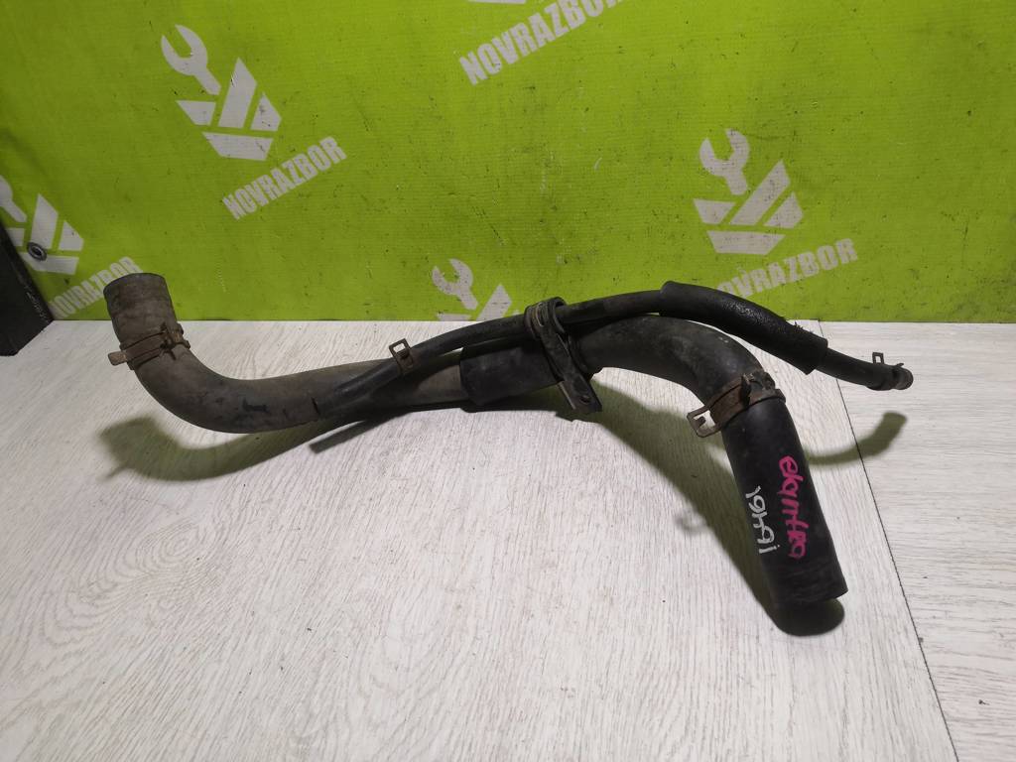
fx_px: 792
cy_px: 381
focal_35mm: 27
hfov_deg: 65.3
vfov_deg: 51.4
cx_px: 508
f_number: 1.8
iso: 100
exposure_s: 1/100
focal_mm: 3.95
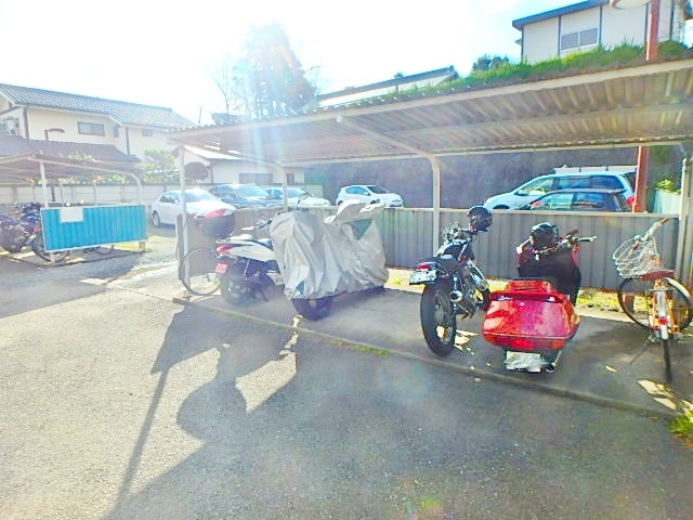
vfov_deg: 63.4
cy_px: 260
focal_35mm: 21
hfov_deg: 79.0
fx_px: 420
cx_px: 346
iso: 125
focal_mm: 3.7
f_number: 3.5
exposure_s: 1/640
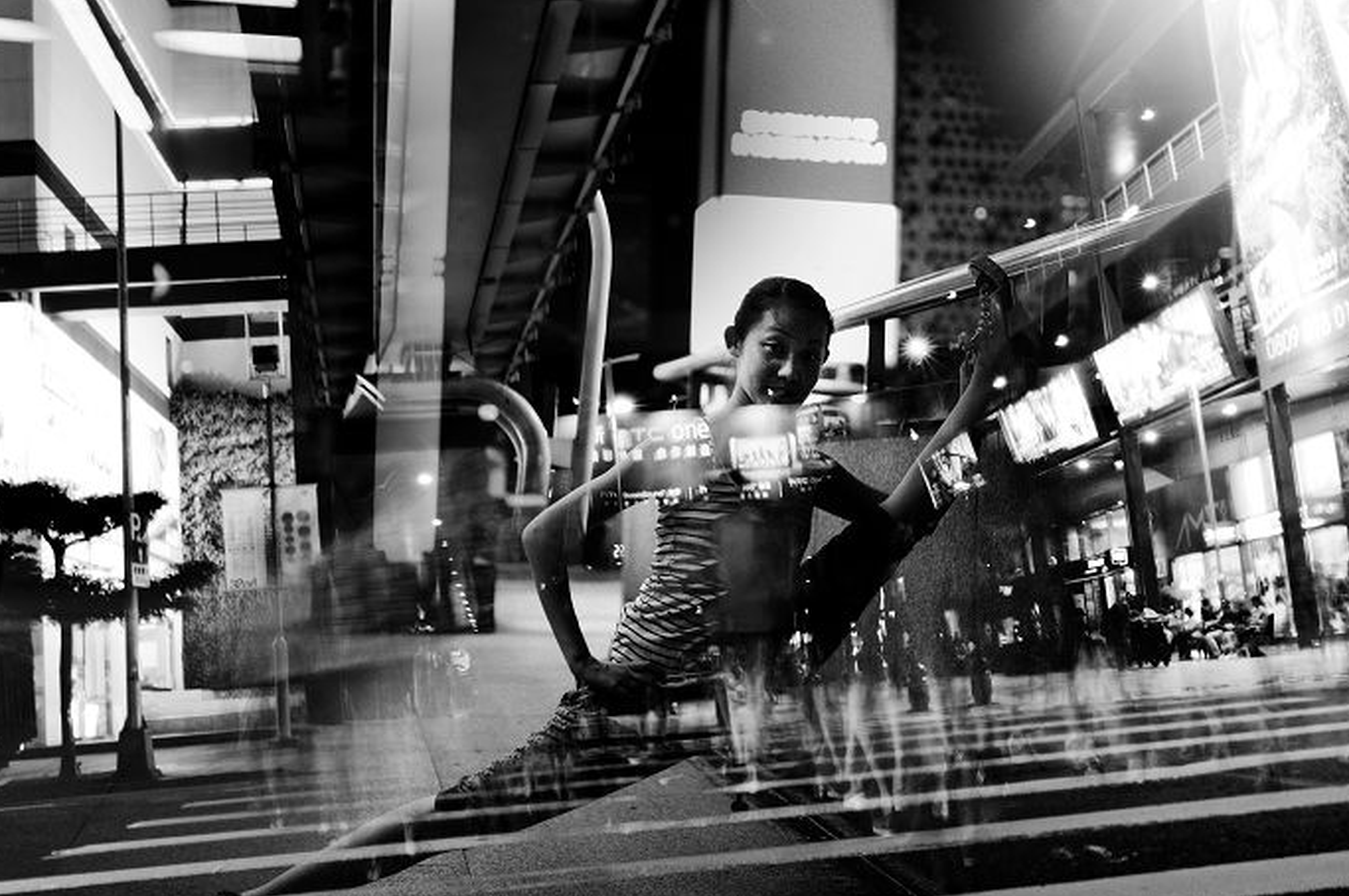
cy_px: 454
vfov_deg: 32.6
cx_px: 699
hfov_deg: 47.4
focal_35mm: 41
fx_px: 1535
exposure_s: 5
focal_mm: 35
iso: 200
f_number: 16
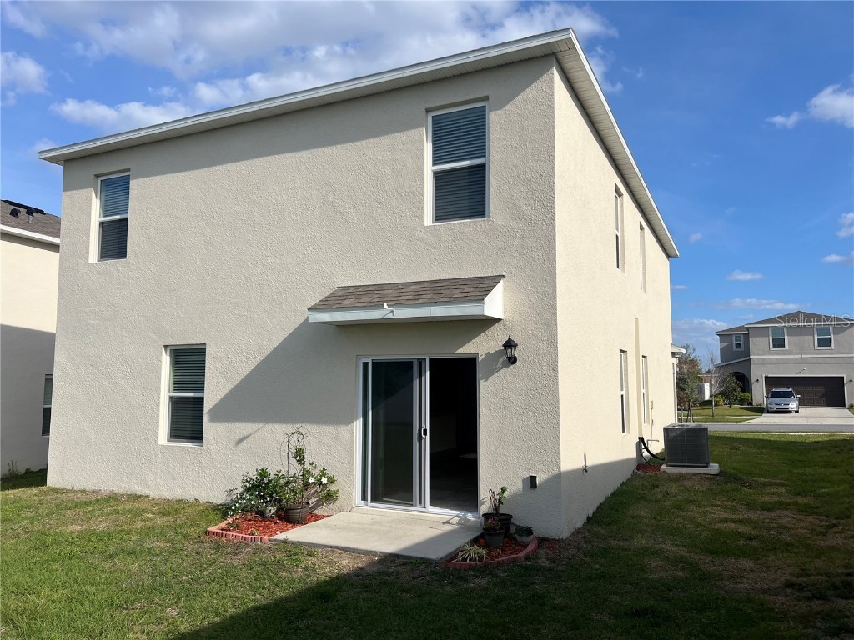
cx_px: 427
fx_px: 641
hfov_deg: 67.3
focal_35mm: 26
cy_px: 320
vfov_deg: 53.1
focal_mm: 5.7
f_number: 1.5
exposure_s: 1/6993
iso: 50
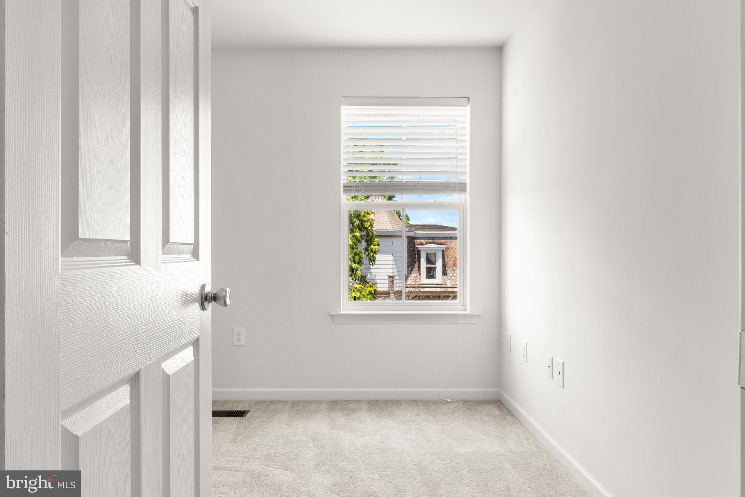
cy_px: 248
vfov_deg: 53.1
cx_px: 372
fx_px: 497
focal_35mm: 24
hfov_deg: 73.7
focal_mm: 16
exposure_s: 1/1.67
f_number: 9
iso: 250
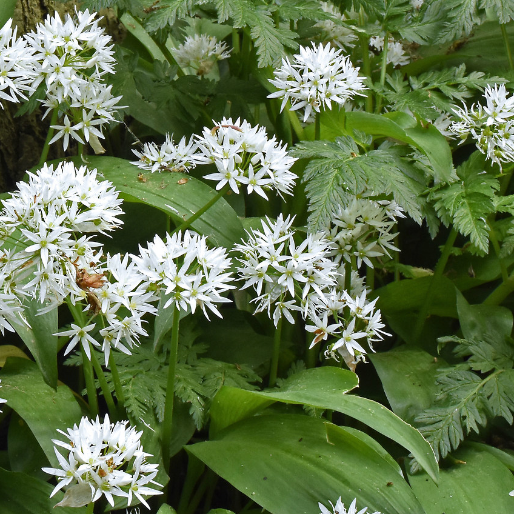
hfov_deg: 13.6
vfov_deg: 13.8
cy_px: 108
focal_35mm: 126
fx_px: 2120
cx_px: -27
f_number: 13
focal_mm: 35
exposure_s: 1/40
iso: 1250
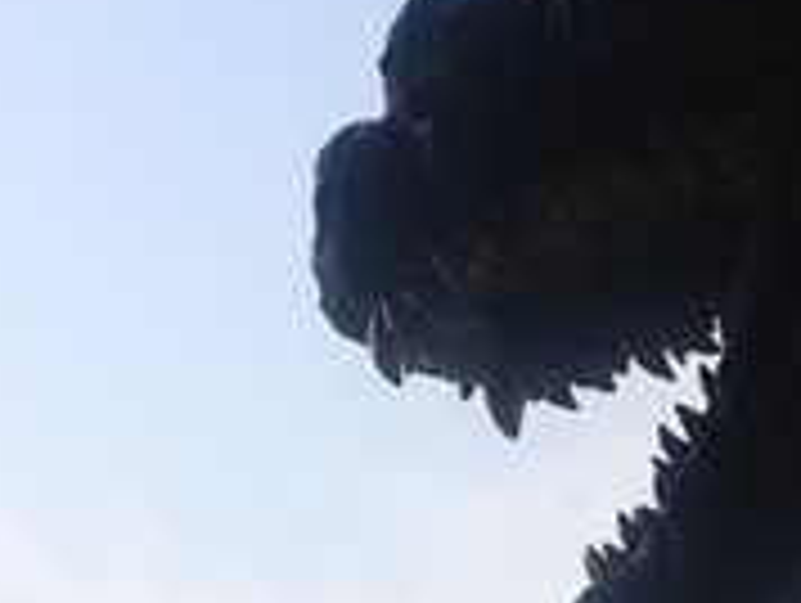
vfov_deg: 13.3
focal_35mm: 111
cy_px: 441
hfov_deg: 17.5
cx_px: 666
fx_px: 2572
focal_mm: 4.12
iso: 50
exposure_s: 1/1427
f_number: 2.4
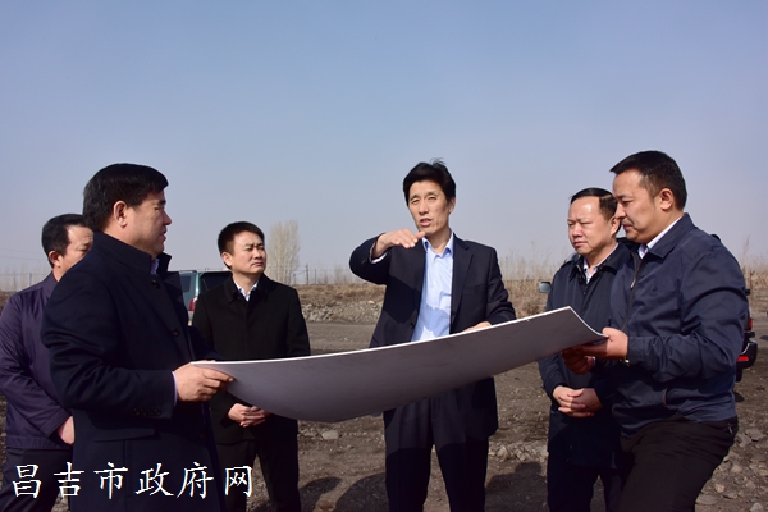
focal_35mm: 28
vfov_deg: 46.4
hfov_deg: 65.5
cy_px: 256
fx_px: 597
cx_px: 384
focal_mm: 28
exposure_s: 1/800
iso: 800
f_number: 14
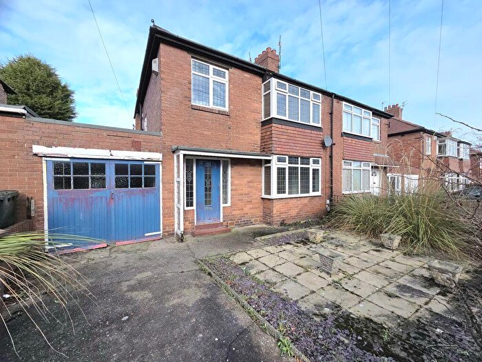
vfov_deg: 89.9
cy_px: 181
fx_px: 181
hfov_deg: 106.2
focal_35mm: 13
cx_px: 241
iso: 50
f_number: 2.2
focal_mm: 2.2
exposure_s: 1/1111
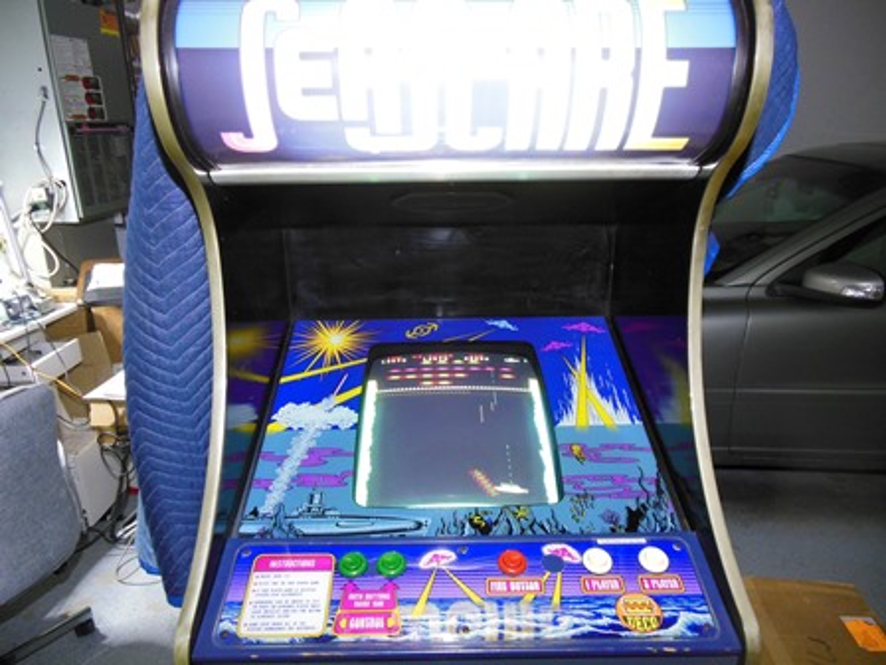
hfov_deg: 69.4
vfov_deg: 54.9
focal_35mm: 25
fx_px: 640
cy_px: 332
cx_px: 443
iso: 400
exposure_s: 1/2.5
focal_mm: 4.5
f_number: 3.2
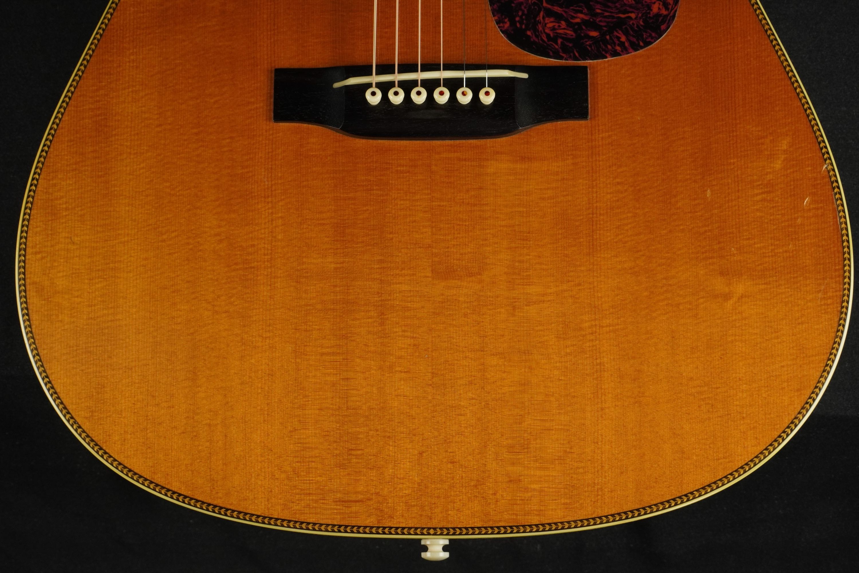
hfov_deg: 37.9
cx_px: 430
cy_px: 286
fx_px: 1253
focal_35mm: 52
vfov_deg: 25.8
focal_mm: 35
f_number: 11
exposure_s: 1/60
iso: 1000
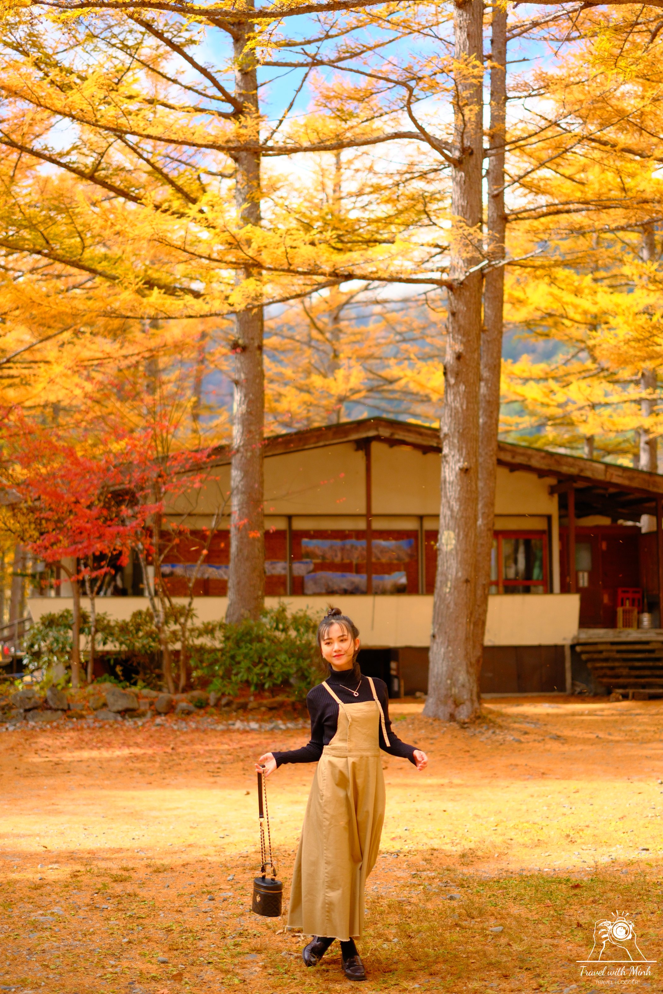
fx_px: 1381
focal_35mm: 50
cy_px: 497
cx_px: 332
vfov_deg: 39.6
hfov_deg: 27.0
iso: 500
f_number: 1.4
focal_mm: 33
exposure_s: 1/1800
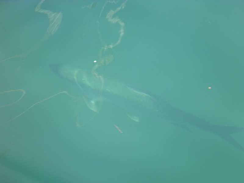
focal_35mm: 114
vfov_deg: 13.0
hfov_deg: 17.3
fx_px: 804
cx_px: 122
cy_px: 92
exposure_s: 1/60
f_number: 5.8
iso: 100
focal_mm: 20.3
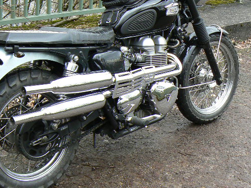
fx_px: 449
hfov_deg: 31.1
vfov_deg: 23.6
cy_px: 71
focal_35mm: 62
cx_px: 96
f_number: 4
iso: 80
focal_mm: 6
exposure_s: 1/60
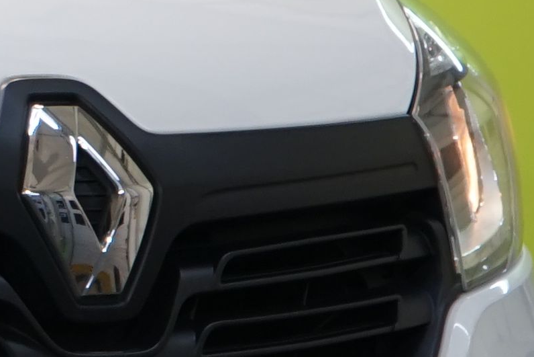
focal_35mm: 505
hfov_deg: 4.0
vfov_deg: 2.7
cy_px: 57
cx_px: -947
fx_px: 7492
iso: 400
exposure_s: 1/30
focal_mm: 67
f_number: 5.6
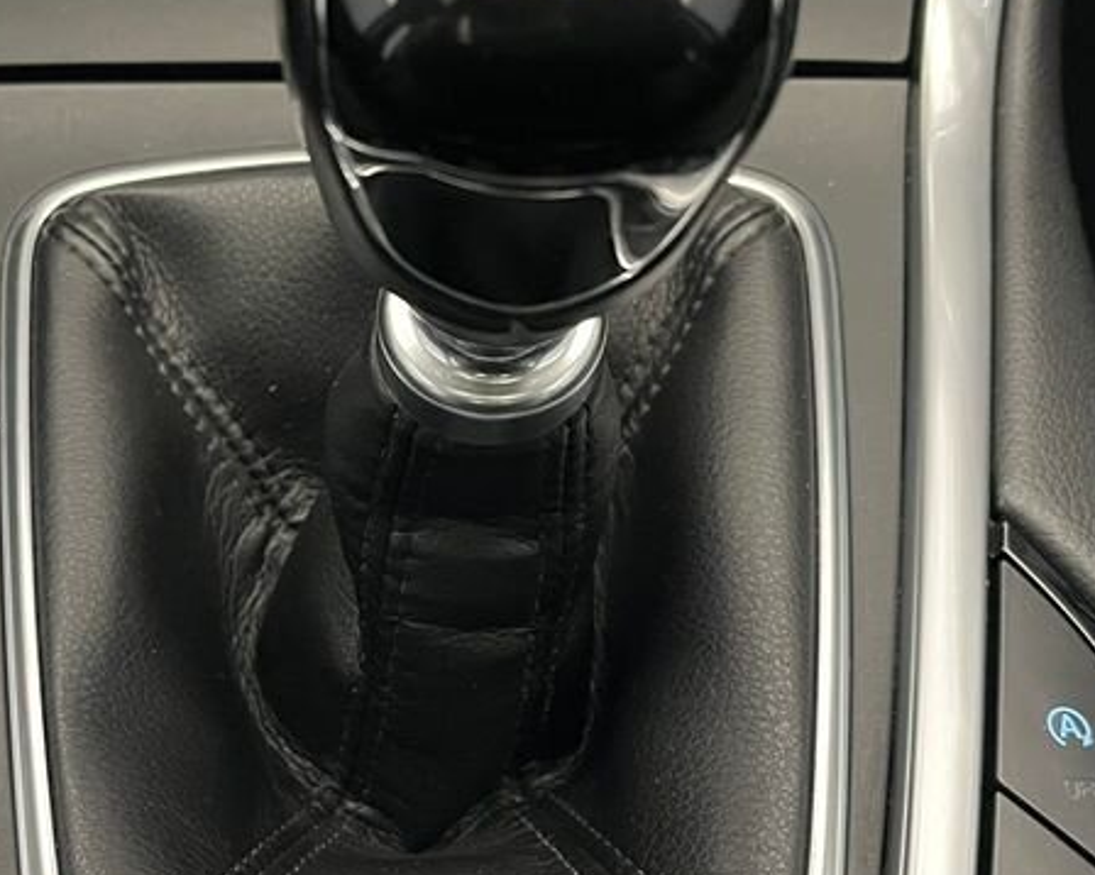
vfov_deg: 26.2
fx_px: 1879
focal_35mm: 58
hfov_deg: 32.2
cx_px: 359
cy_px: 438
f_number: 1.6
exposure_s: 1/33
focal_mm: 5.1
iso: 500
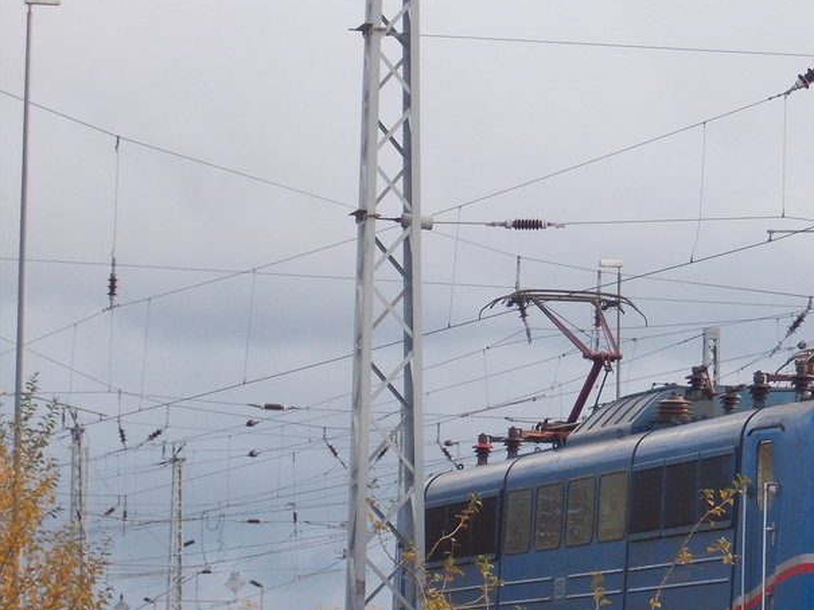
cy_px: 535
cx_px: 806
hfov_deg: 7.6
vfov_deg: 5.7
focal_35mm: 258
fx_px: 6063
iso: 100
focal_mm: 23
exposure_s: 1/60
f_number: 6.5
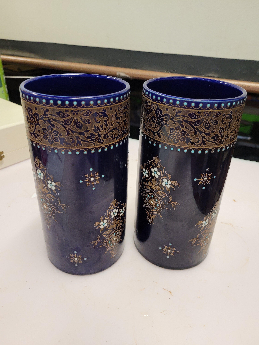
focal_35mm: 26
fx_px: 259
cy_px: 172
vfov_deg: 67.3
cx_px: 130
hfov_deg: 53.1
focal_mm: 5.4
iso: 250
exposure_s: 1/50
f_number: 1.8
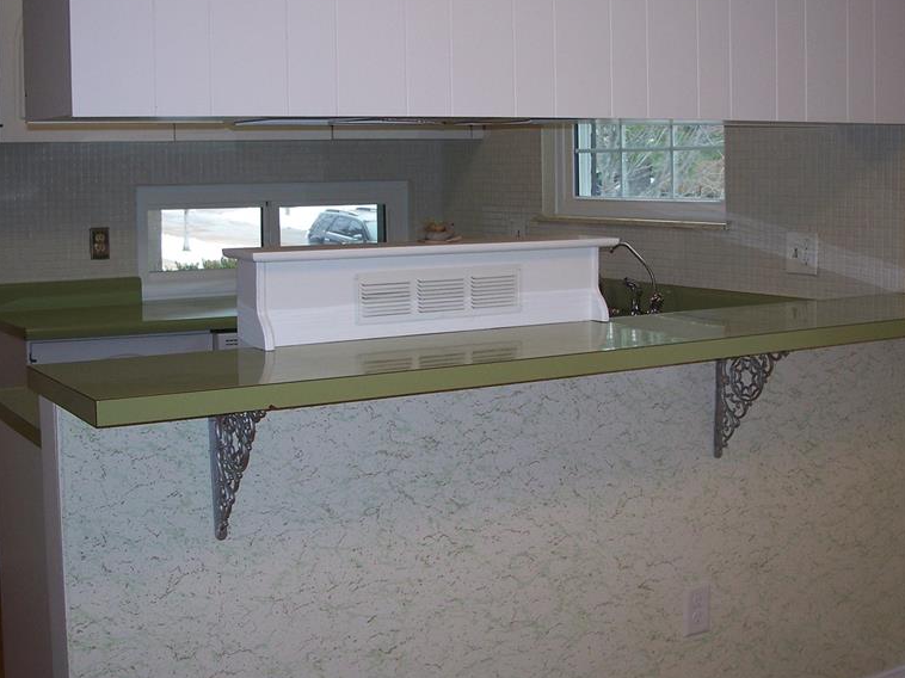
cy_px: 269
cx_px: 473
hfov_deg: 38.2
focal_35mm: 50
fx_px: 1307
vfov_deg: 29.0
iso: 125
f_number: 2.8
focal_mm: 7.8
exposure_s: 1/60
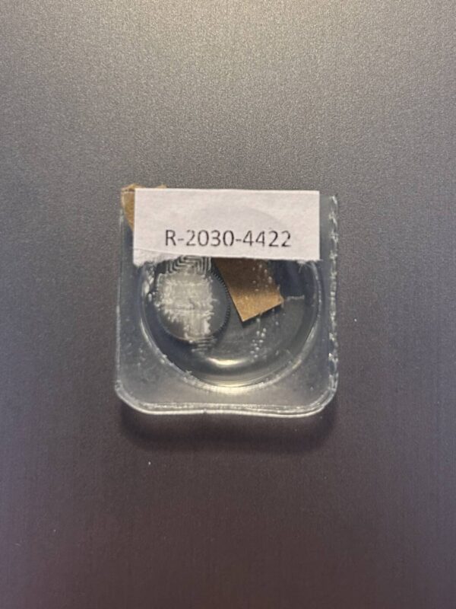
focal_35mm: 26
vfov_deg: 67.3
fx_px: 457
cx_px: 228
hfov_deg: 53.1
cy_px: 304
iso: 125
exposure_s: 1/100
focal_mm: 5.7
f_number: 1.5
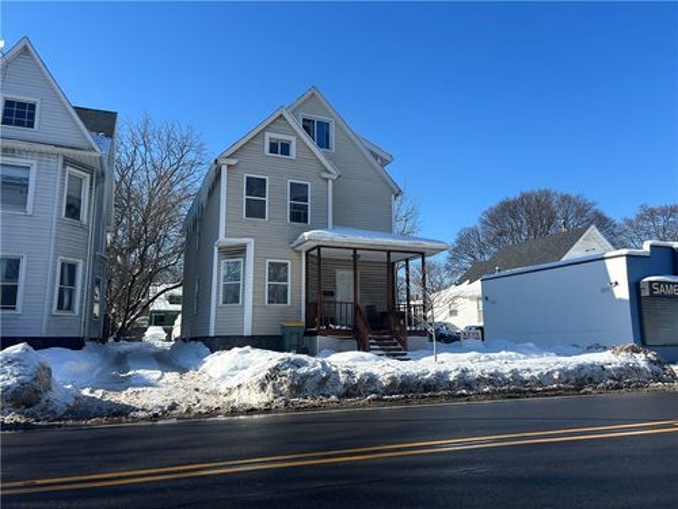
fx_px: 509
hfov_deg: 67.3
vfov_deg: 53.1
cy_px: 254
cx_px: 339
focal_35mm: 26
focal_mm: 5.7
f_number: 1.5
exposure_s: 1/4444
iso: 50
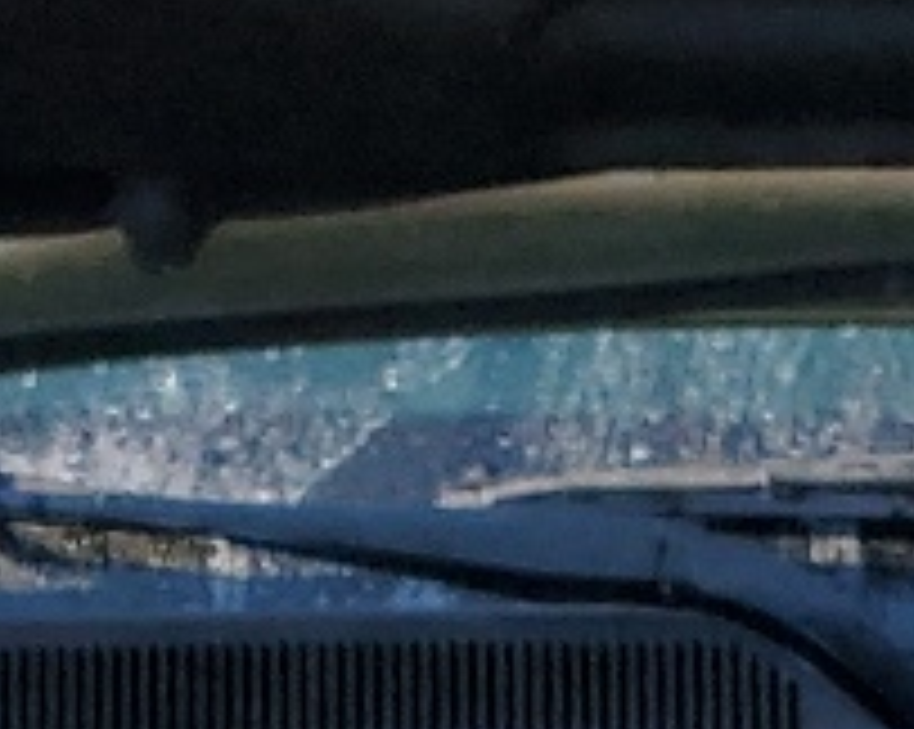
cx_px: 882
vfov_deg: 6.7
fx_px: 5405
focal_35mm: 200
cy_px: 2439
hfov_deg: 9.6
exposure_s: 1/1000
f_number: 1.5
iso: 50
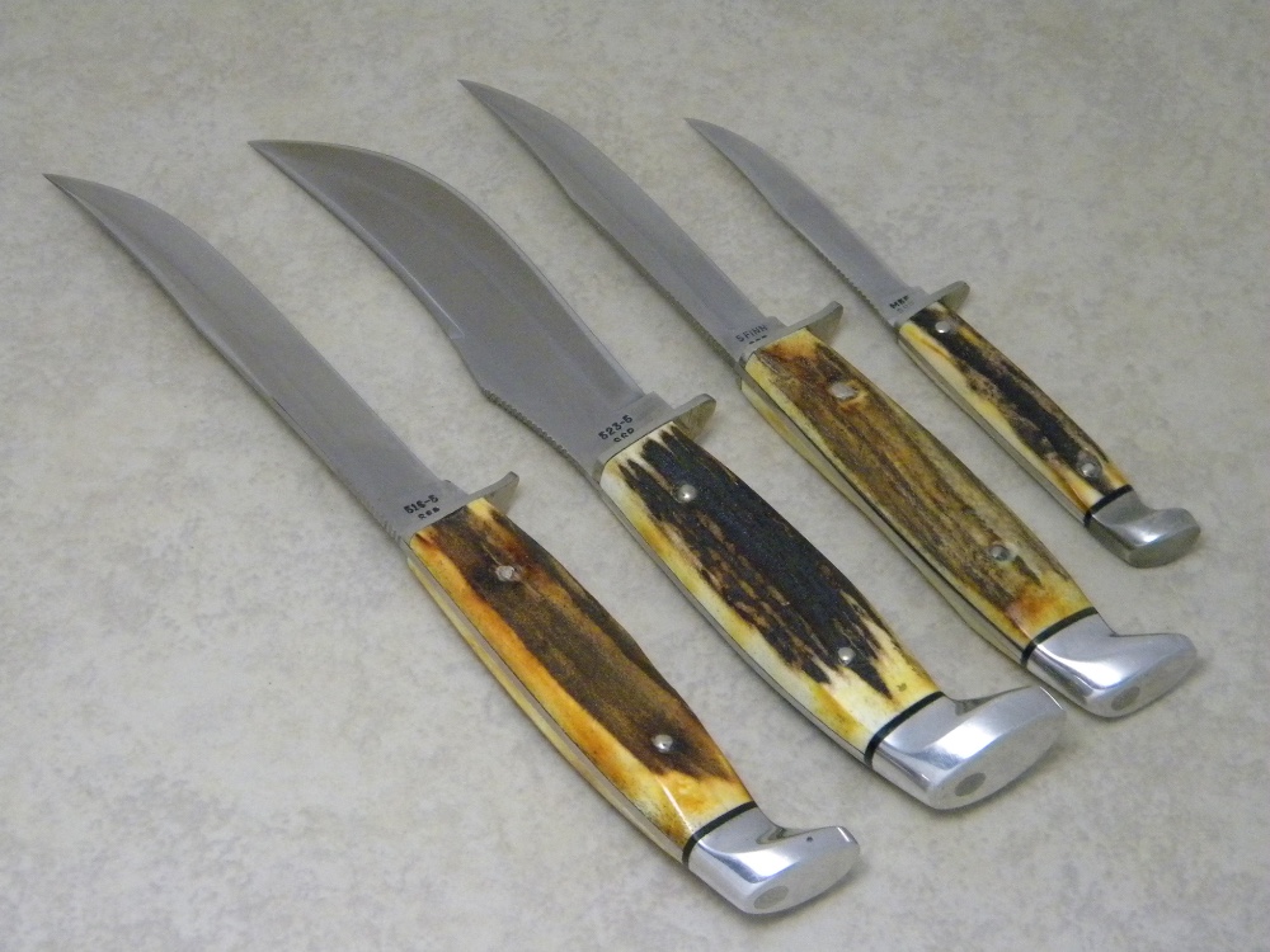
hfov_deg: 29.0
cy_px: 476
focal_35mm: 67
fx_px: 2458
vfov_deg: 21.9
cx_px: 635
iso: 800
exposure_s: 1/60.6
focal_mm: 12.2
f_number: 4.3
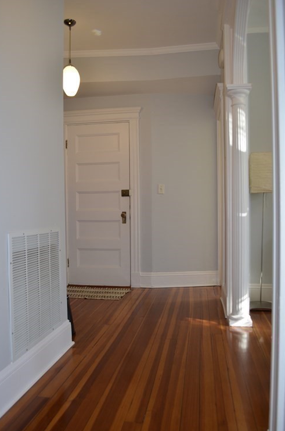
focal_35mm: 28
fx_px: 334
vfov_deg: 65.6
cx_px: 140
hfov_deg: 46.2
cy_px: 222
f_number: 3.5
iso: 400
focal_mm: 18
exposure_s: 1/100
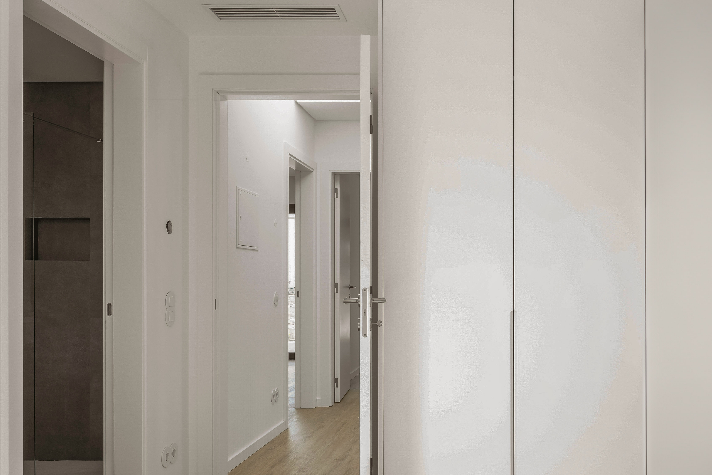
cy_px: 281
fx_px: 692
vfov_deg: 37.7
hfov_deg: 52.8
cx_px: 505
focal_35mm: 35
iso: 200
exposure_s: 1/6
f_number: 11
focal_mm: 20
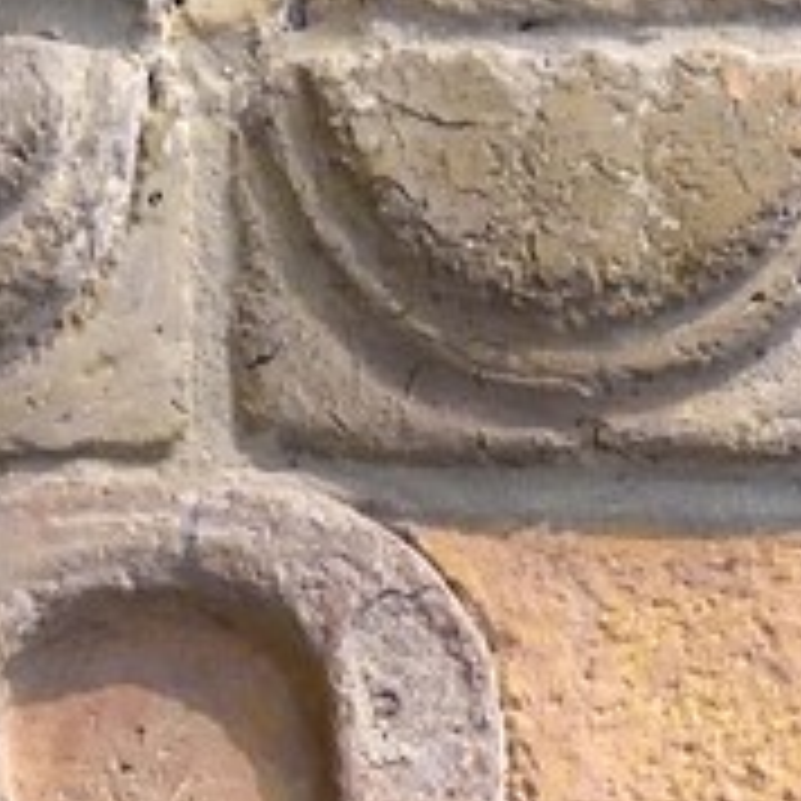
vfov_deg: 5.0
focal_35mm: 306
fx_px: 8011
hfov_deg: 5.6
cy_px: 3524
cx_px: 1354
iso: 3200
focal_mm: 40
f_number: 6.3
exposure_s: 1/60
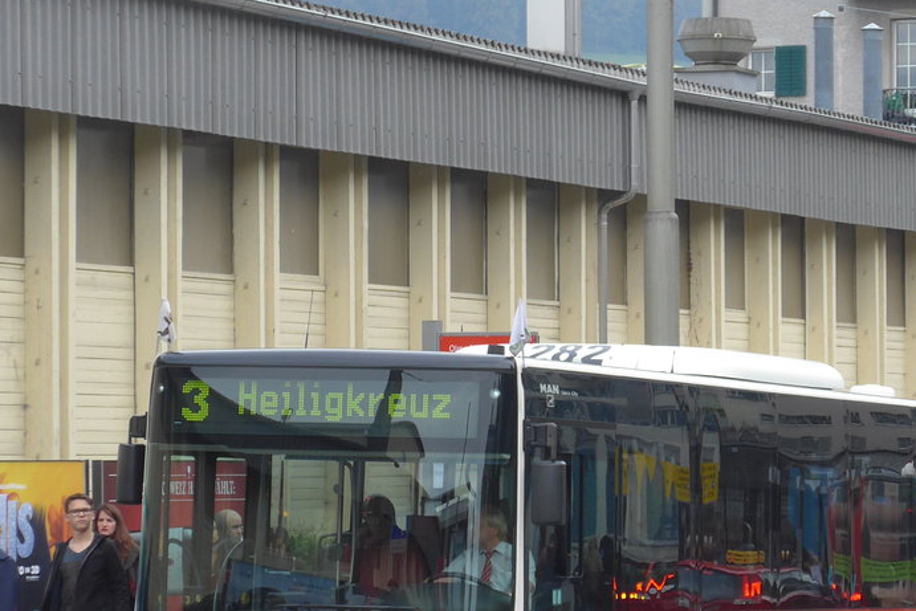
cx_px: 647
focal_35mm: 186
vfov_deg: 7.4
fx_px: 4733
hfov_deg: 11.0
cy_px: 318
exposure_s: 1/200
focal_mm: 20.4
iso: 160
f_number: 4.8
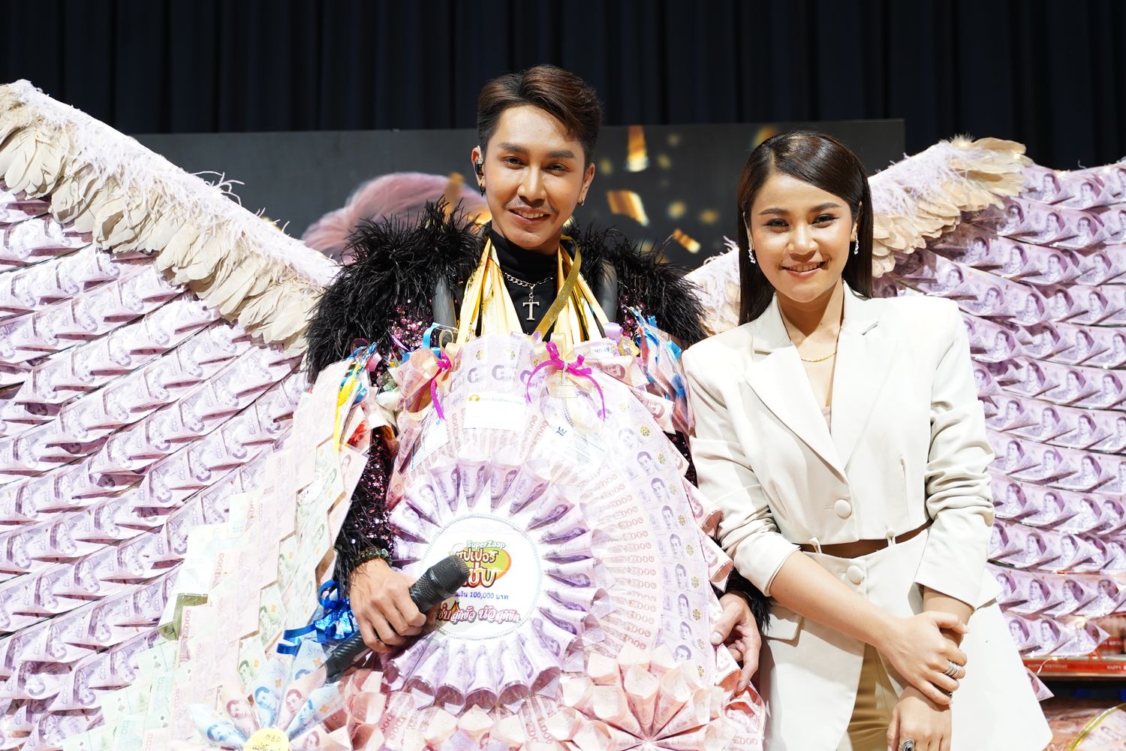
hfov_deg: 42.7
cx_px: 563
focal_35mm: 46
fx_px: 1439
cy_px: 376
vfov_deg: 29.2
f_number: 2.8
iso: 640
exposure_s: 1/50
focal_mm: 46
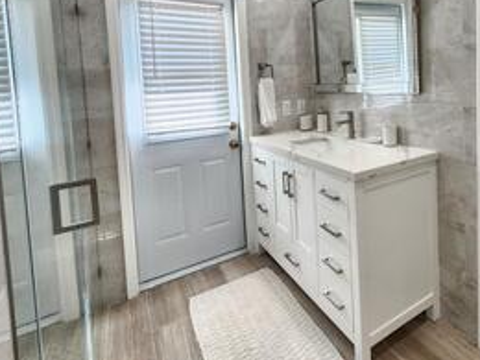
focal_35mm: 20
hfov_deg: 79.2
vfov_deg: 63.2
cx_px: 318
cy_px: 103
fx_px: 277
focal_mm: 2.2
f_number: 2.2
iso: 125
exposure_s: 1/60
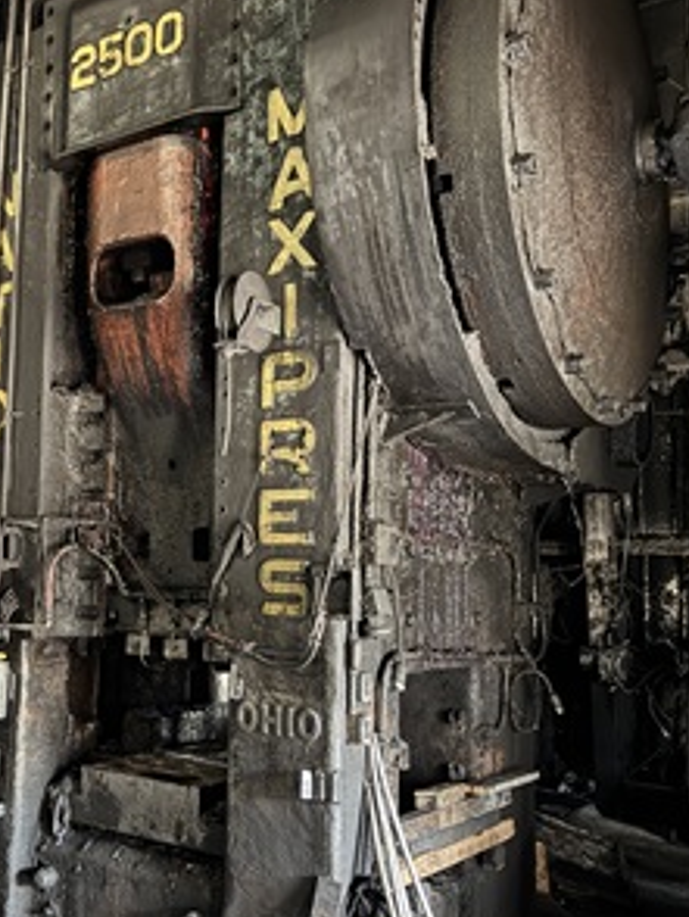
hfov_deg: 37.2
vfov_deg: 48.9
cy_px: 487
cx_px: 203
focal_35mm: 38
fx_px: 1007
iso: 1250
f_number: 1.78
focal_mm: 6.76
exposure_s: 1/12
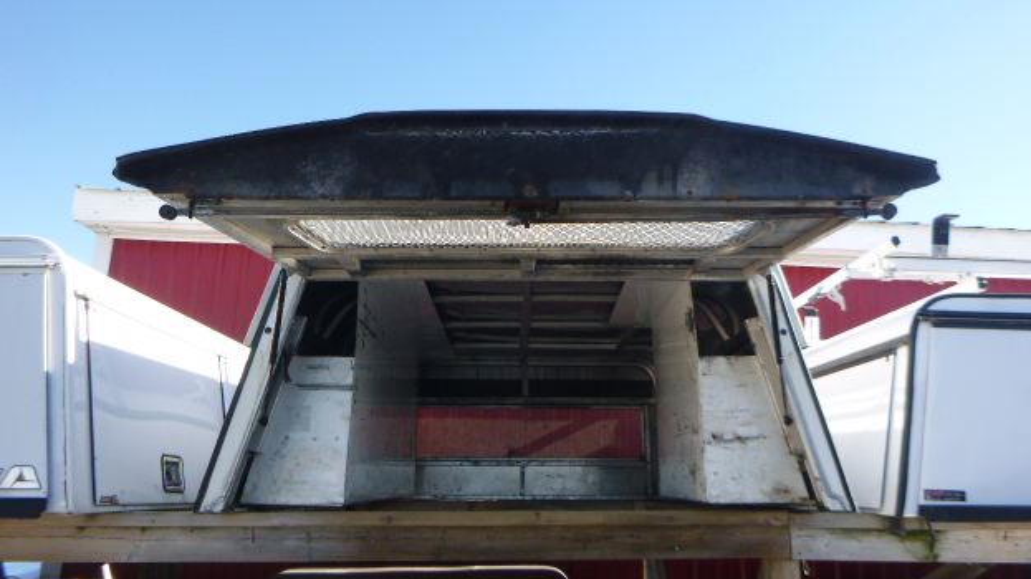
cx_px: 528
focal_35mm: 28
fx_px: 765
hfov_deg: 67.9
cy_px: 275
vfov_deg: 41.4
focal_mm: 4.5
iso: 100
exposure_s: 1/160
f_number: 3.9
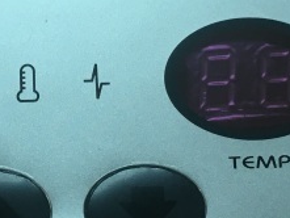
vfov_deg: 14.1
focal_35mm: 105
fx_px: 880
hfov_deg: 18.6
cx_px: 72
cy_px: 97
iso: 40
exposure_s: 1/33
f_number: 2.2
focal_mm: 4.15
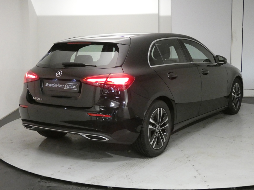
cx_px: 127
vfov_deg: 30.3
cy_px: 95
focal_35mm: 48
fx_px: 352
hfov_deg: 39.7
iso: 1600
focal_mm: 8.6
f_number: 3.8
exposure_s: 1/60
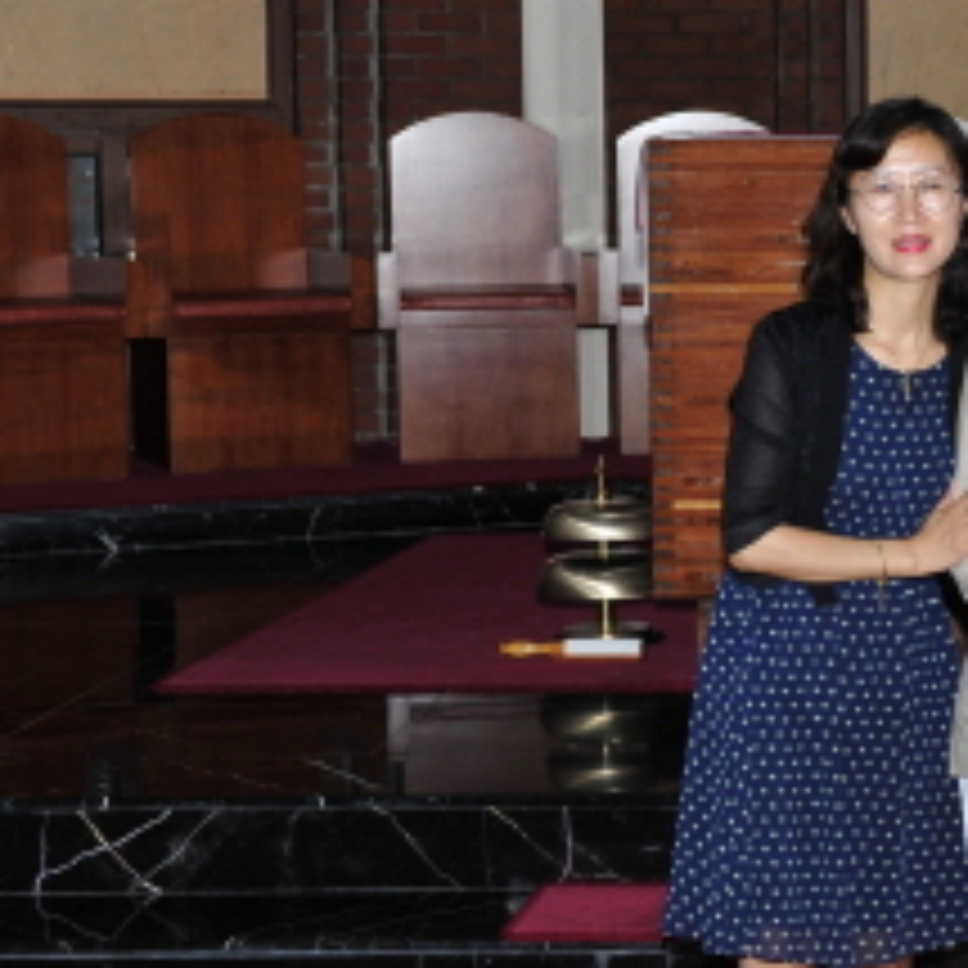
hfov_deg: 15.7
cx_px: 1292
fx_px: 3322
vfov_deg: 16.6
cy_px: 367
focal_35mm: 105
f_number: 5.6
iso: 200
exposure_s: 1/60
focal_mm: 38
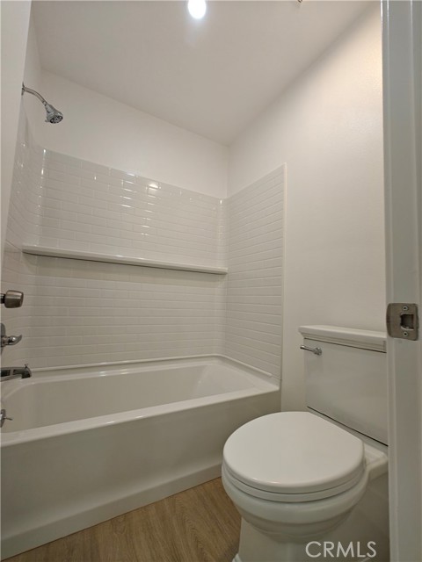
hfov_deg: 85.7
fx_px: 228
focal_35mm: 14
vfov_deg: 102.1
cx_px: 211
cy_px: 281
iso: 100
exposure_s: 1/60
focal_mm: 2.59
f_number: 2.2
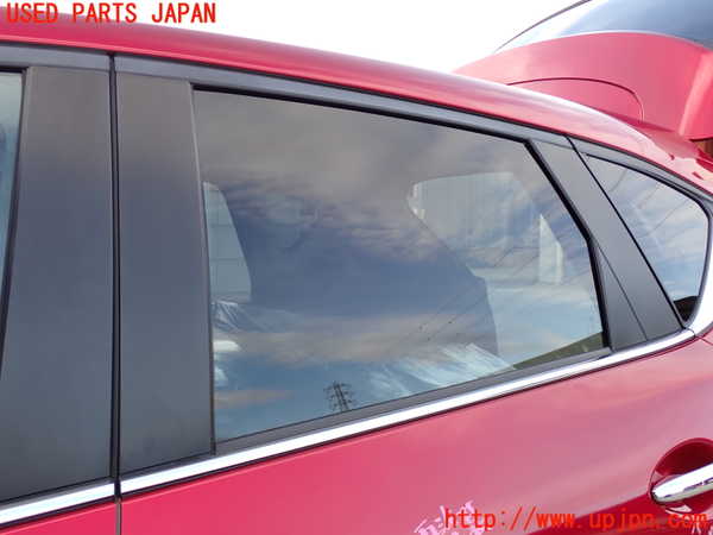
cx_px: 356
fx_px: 742
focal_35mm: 36
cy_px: 268
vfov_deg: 39.7
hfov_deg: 51.4
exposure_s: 1/80
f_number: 3.5
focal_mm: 6.37
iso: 100
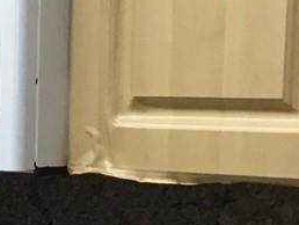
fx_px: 1660
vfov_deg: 7.6
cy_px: 334
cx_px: -194
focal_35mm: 192
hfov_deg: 9.9
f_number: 2.4
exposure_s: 1/30
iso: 32
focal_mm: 3.3
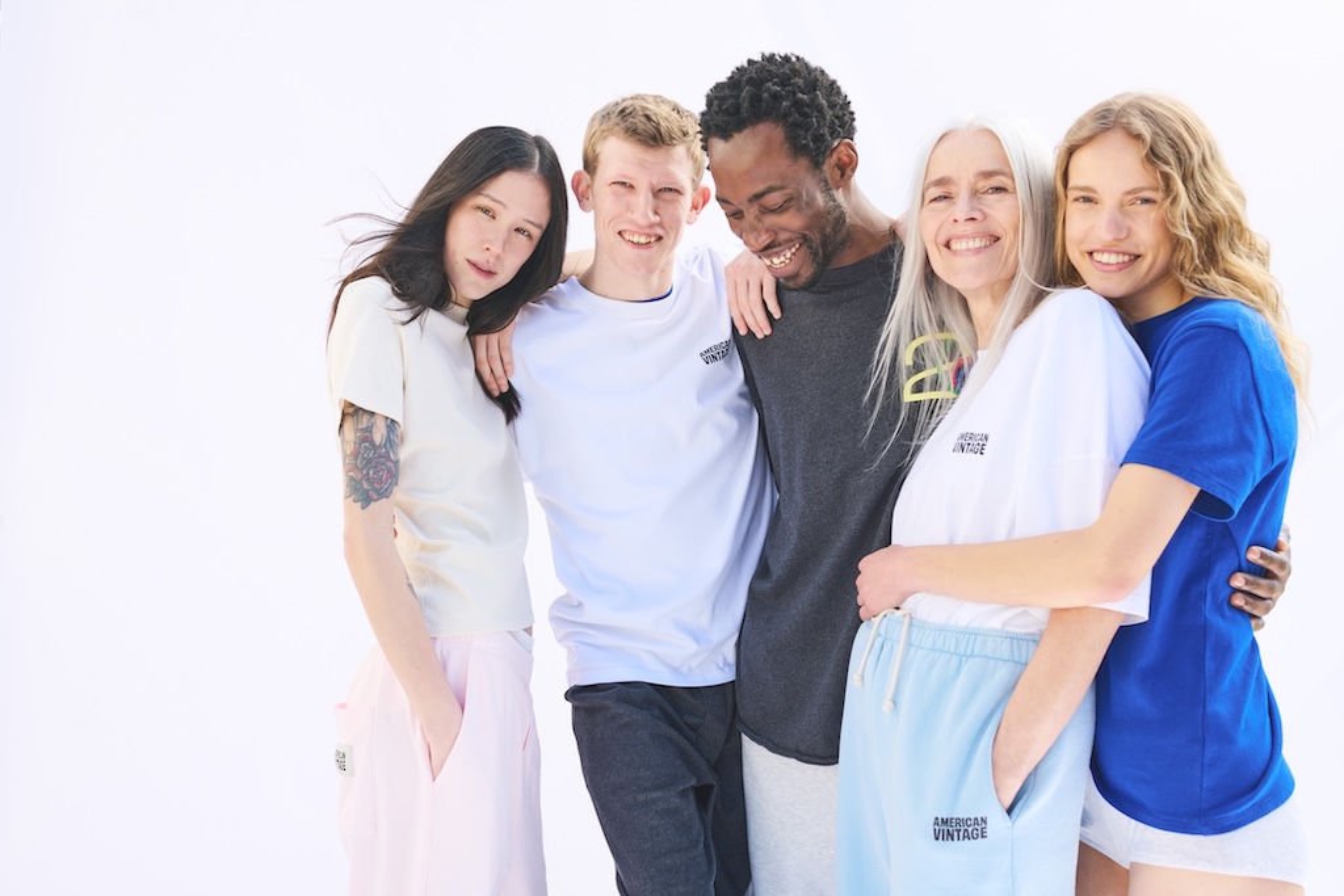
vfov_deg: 37.9
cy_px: 448
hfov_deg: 54.4
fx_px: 1307
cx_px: 672
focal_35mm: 35
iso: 250
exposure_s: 1/400
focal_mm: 35
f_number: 5.6
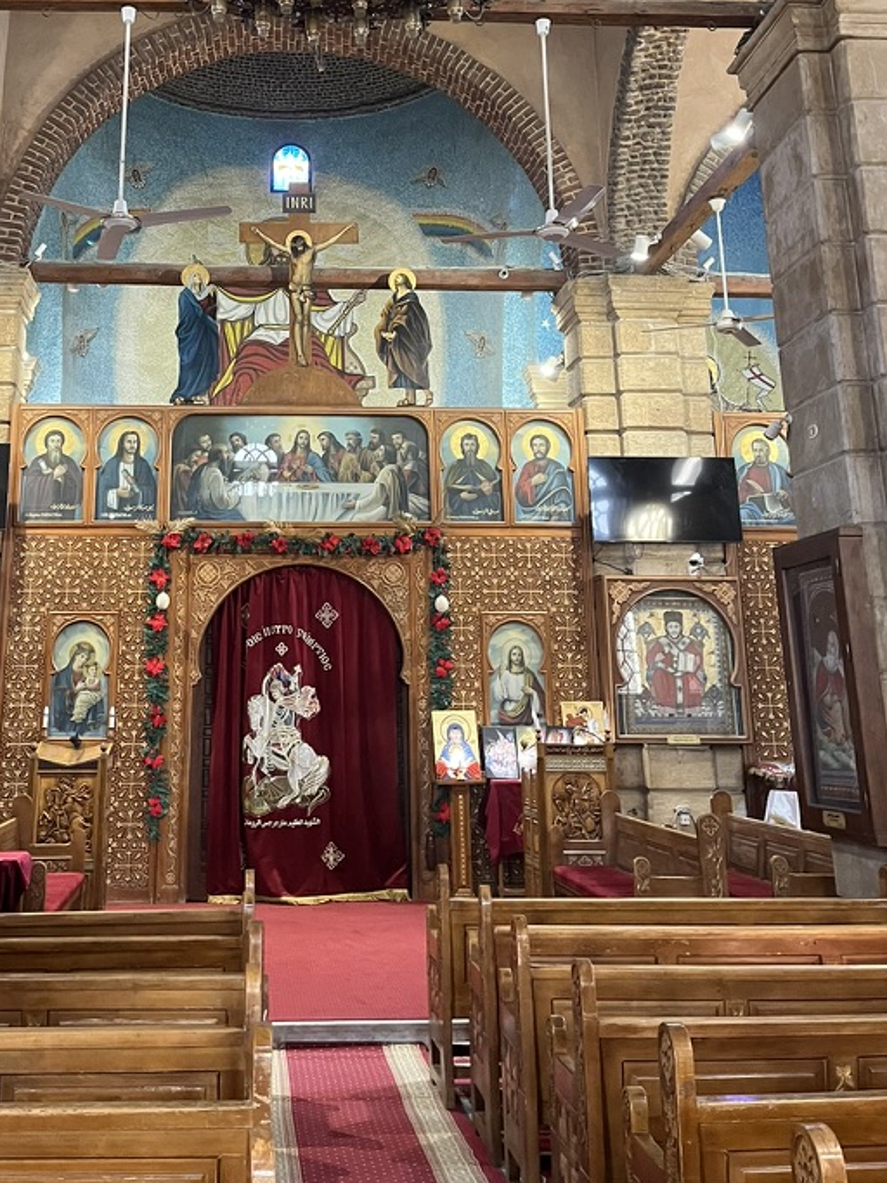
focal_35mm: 39
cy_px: 301
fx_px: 1333
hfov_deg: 36.5
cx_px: 320
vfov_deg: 46.2
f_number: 1.6
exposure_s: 1/50
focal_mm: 5.1
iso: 500
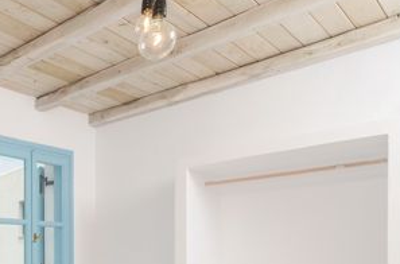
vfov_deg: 32.0
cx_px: -32
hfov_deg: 40.7
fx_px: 434
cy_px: 242
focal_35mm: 39
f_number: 7.1
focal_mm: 11
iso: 100
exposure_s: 1/250
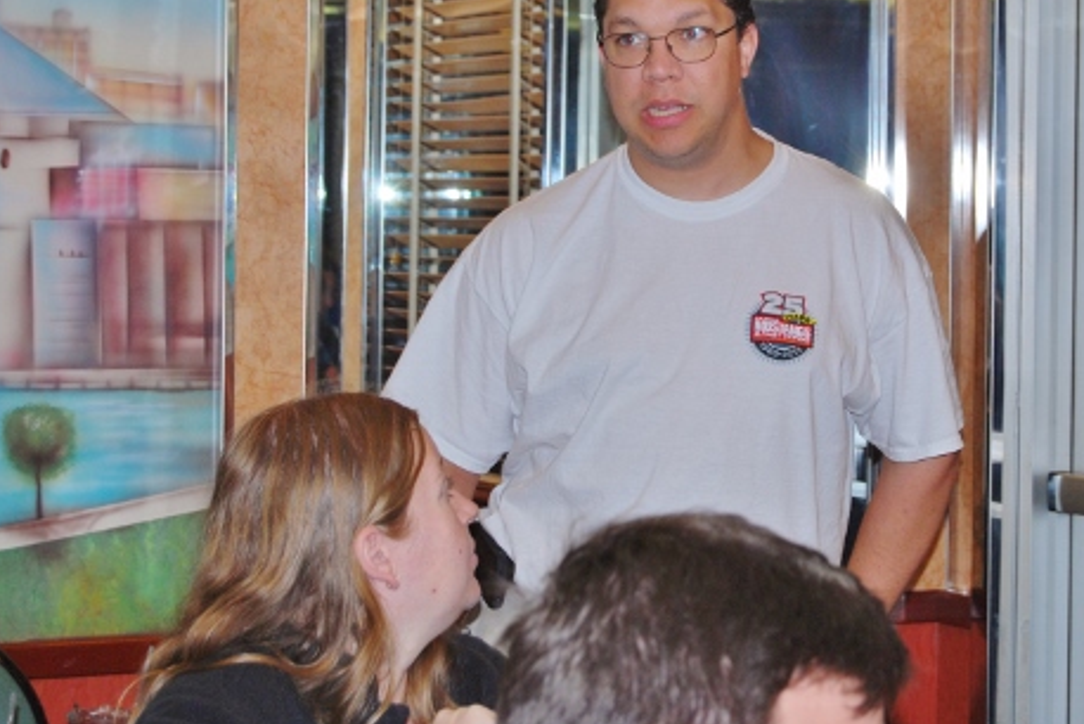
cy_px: 239
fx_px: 3284
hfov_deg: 18.7
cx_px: 693
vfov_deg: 12.6
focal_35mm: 109
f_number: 5.6
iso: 200
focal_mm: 52
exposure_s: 1/60
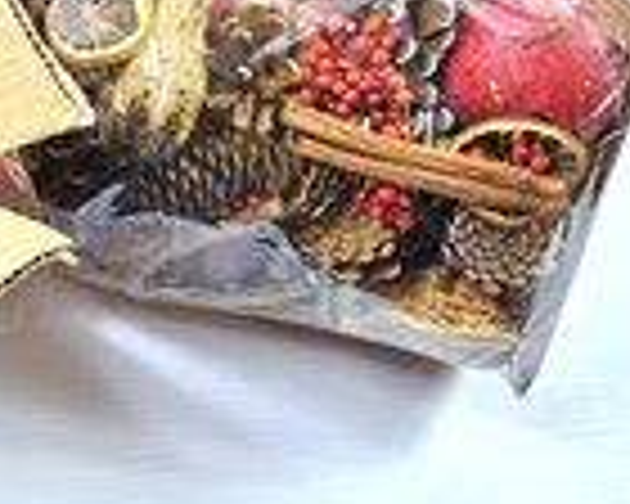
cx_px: -97
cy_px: 16
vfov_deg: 26.3
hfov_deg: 29.9
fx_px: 1026
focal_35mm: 55
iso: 250
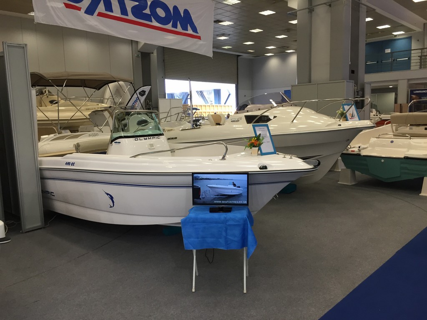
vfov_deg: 48.2
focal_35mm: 29
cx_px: 214
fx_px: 358
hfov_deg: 61.7
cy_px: 160
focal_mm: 4.15
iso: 50
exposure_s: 1/33
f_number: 2.2
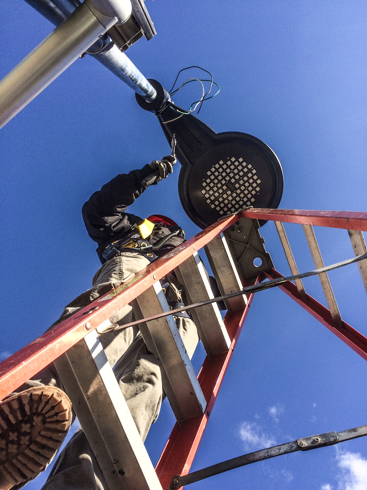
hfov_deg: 48.2
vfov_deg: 61.7
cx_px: 184
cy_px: 245
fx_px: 410
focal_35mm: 29
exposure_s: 1/1325
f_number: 2.2
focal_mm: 4.15
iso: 32
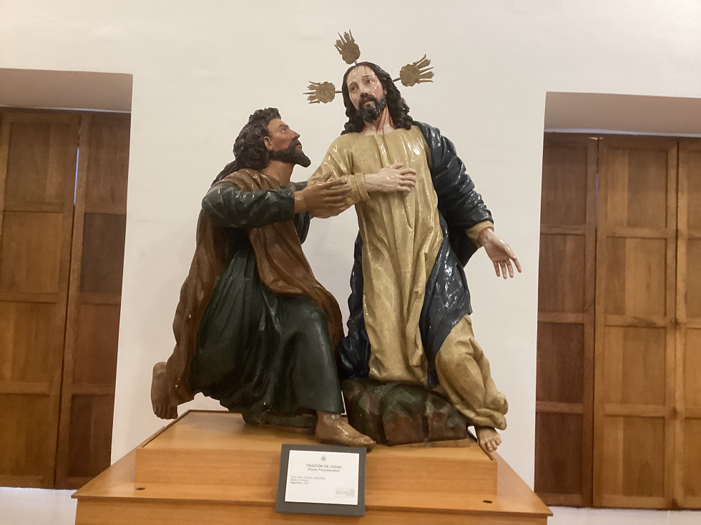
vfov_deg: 45.4
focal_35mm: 31
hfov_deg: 58.4
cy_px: 262
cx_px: 350
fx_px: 628
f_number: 2.4
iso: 320
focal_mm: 3.3
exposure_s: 1/60
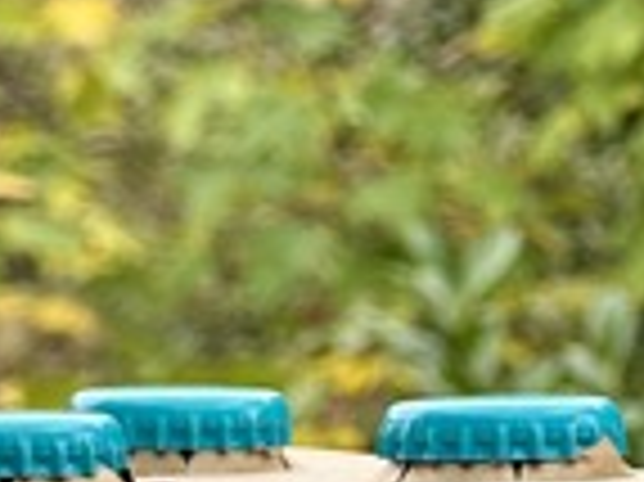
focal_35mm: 377
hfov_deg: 5.2
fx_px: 7008
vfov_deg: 3.9
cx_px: -137
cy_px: 1239
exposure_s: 1/130
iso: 25
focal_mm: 9
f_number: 2.8
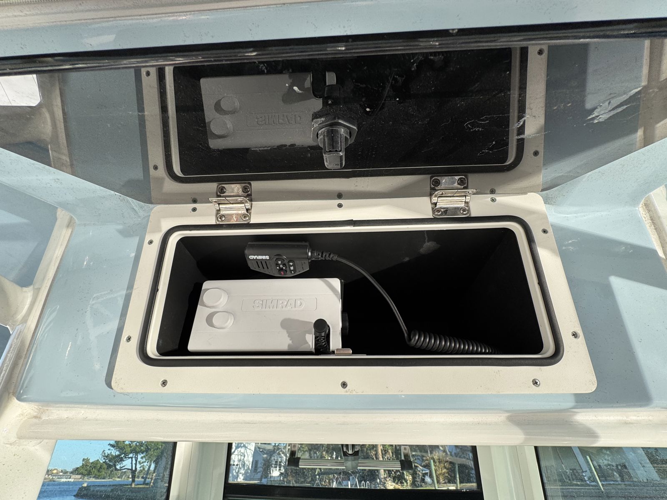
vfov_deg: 85.7
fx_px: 270
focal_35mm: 14
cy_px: 250
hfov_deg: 102.1
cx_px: 334
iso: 40
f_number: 2.2
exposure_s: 1/392
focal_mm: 2.22
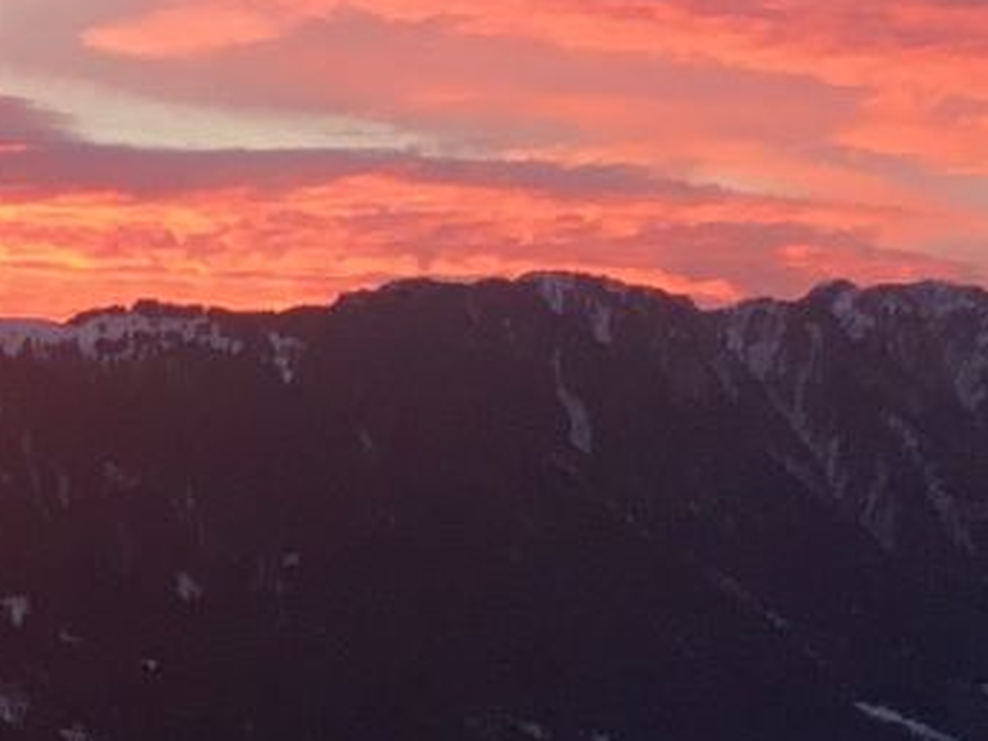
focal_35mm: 173
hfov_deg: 10.5
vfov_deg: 8.5
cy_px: 729
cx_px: -988
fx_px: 4936
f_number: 2.2
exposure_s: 1/33
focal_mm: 4.15
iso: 32
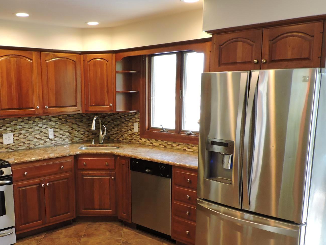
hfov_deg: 48.1
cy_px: 161
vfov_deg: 37.4
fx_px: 358
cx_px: 108
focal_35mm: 38
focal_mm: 4.3
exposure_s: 1/30
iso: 320
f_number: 3
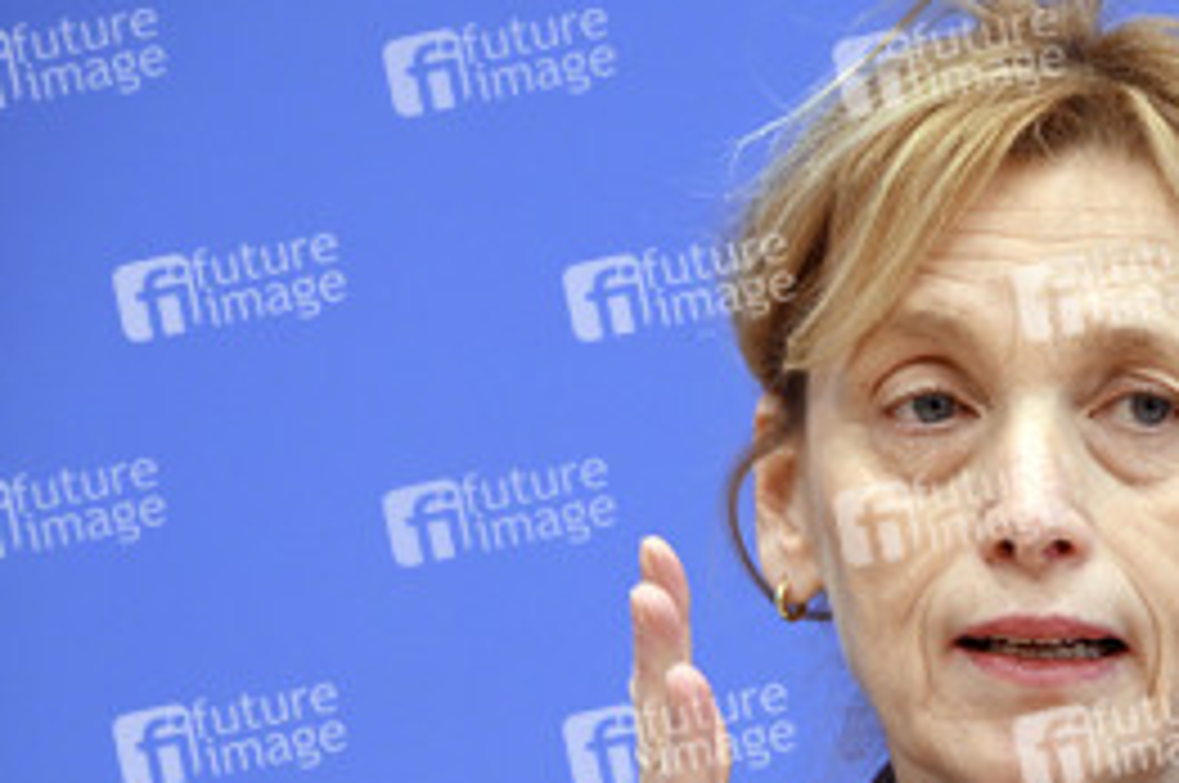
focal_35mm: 241
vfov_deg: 5.7
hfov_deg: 8.5
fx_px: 7883
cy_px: 626
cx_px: 1010
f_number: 6.3
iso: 3200
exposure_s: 1/320
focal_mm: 140
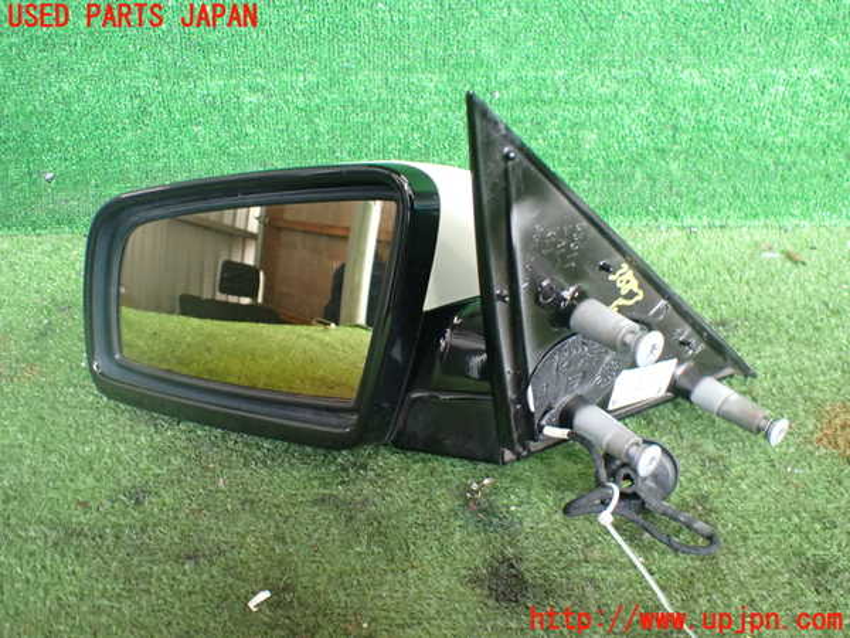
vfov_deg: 46.8
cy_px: 319
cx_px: 425
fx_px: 737
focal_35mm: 30
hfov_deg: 60.0
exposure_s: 1/125
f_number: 2.3
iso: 800
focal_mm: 5.4
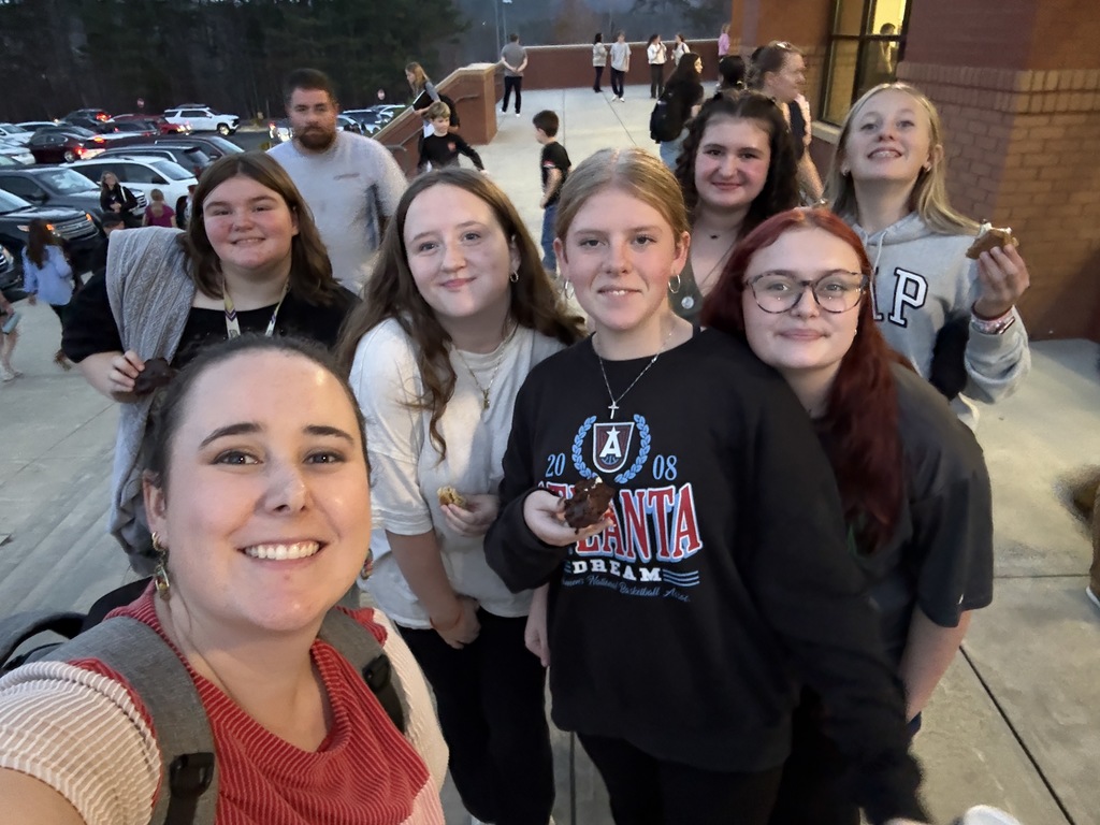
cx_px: 550
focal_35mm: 23
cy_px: 412
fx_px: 731
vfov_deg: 58.9
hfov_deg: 73.9
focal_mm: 2.69
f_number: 1.9
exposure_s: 1/24
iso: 500
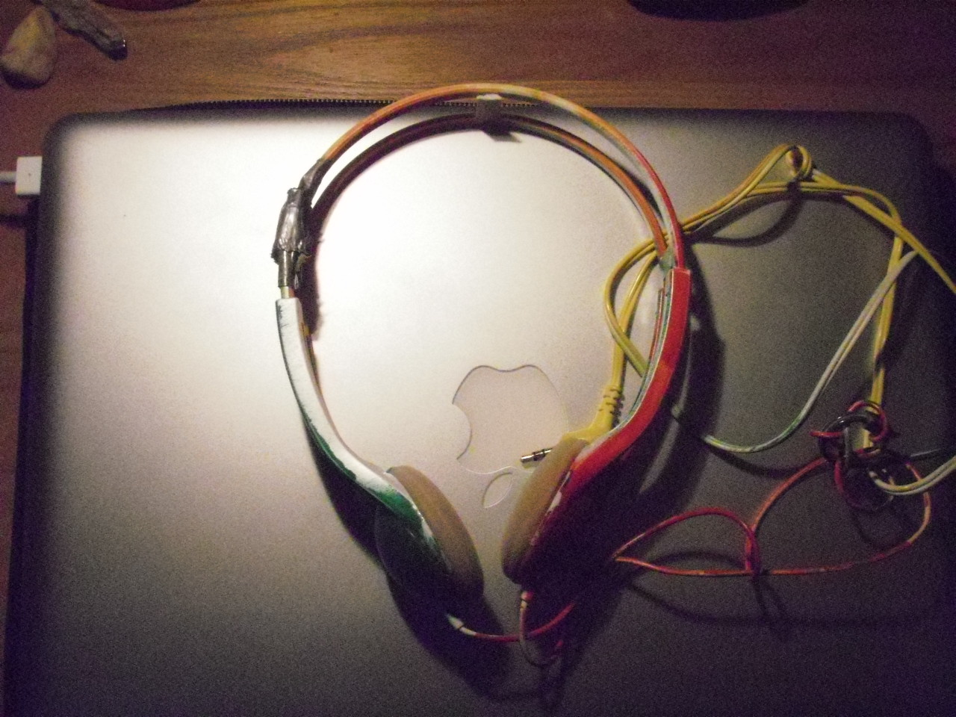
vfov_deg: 37.7
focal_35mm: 38
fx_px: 1049
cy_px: 358
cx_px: 478
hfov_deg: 49.0
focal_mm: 6.7
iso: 1600
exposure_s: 1/160
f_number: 6.6
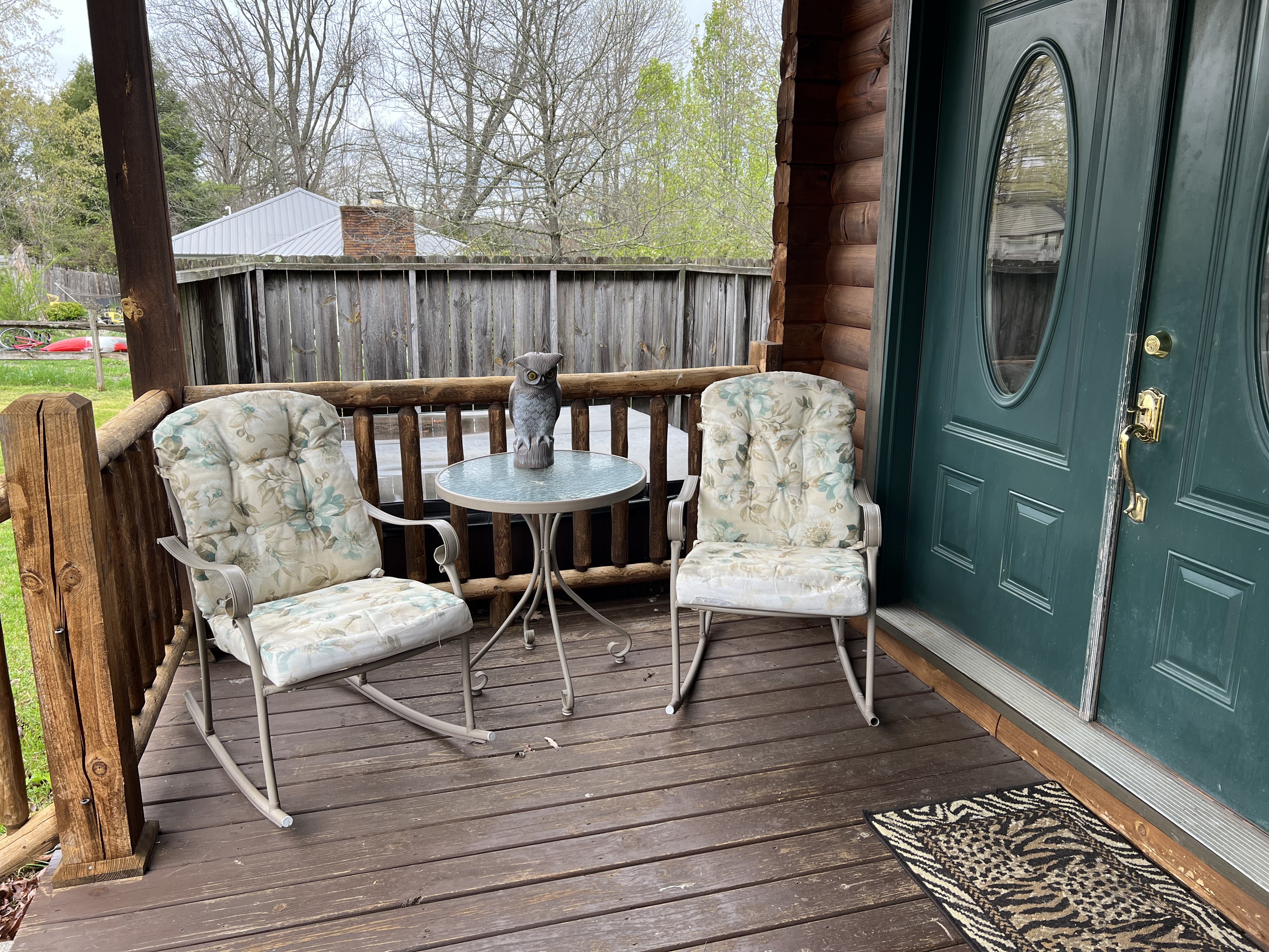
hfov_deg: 67.3
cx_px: 634
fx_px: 953
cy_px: 476
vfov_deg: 53.1
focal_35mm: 26
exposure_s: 1/158
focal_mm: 5.7
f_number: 1.5
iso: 40
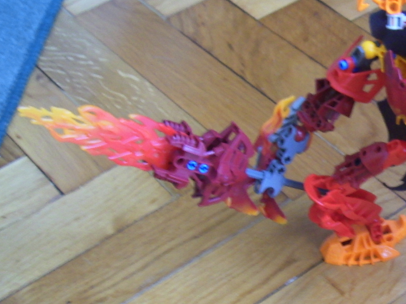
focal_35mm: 75
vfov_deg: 19.6
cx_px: 439
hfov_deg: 24.4
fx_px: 880
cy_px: 181
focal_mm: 5.99
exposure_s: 1
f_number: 2.8
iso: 50
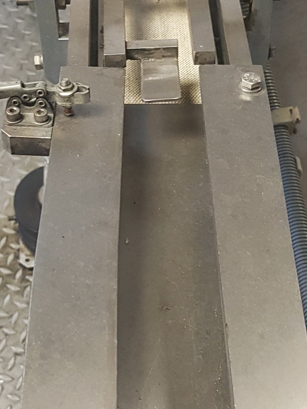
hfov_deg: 20.4
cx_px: 159
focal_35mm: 72
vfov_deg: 27.0
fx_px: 852
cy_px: 214
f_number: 1.7
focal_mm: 4.3
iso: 160
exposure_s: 1/33
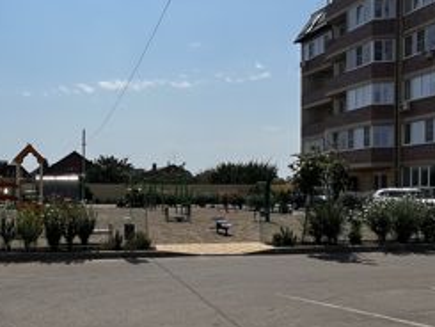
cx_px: 101
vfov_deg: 41.6
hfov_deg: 51.3
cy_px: 195
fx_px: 427
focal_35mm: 34
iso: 32
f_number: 1.8
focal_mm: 1.57
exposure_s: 1/3650
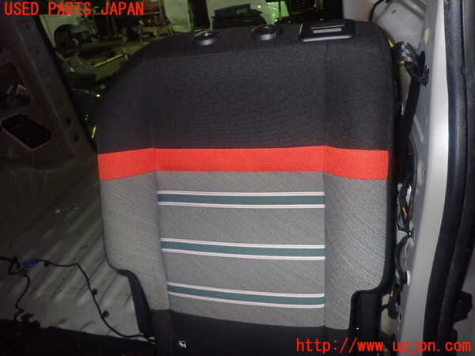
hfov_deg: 69.4
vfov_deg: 54.9
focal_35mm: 25
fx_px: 343
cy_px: 178
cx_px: 238
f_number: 5.6
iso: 800
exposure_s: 1/30
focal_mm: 4.5
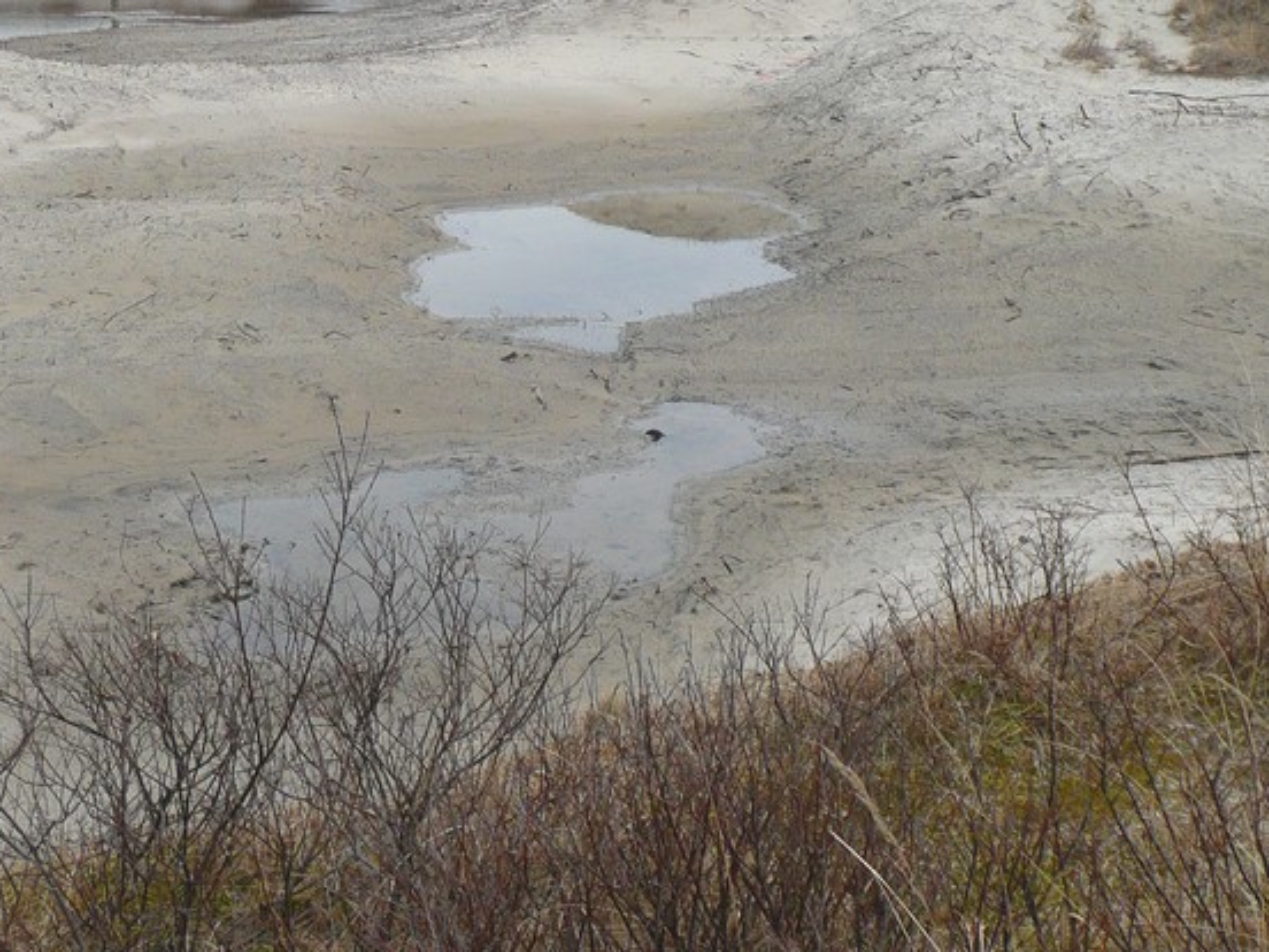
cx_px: 600
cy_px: 359
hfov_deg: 33.2
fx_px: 2126
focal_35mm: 58
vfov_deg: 25.2
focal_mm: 6.5
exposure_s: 1/500
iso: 100
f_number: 3.9
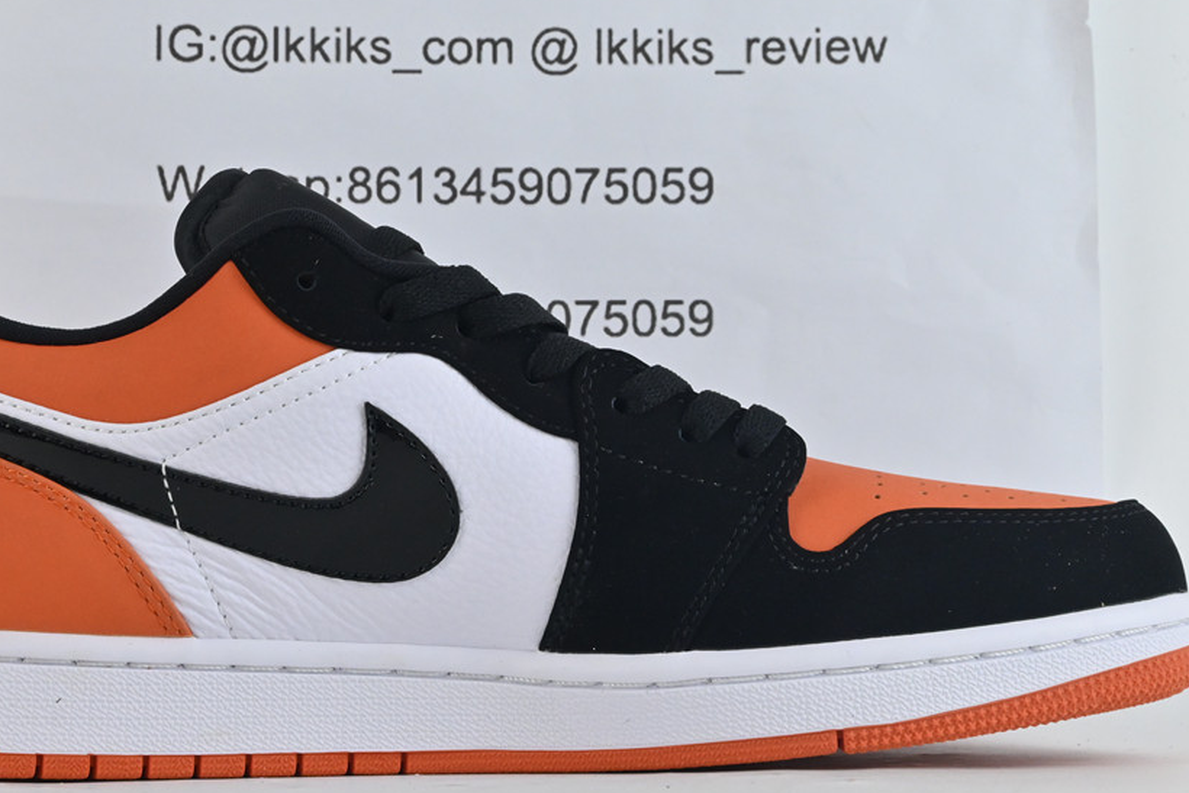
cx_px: 496
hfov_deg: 25.6
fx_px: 2609
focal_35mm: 79
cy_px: 384
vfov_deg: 17.3
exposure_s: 1/80
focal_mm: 36
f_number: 11
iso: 1000
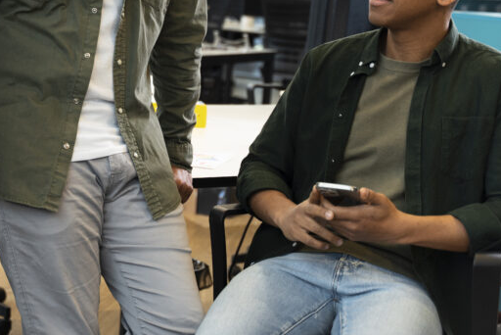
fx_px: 1309
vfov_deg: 14.4
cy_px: 43
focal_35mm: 94
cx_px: 67
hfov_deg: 21.3
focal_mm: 47
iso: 640
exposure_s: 1/125
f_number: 2.8
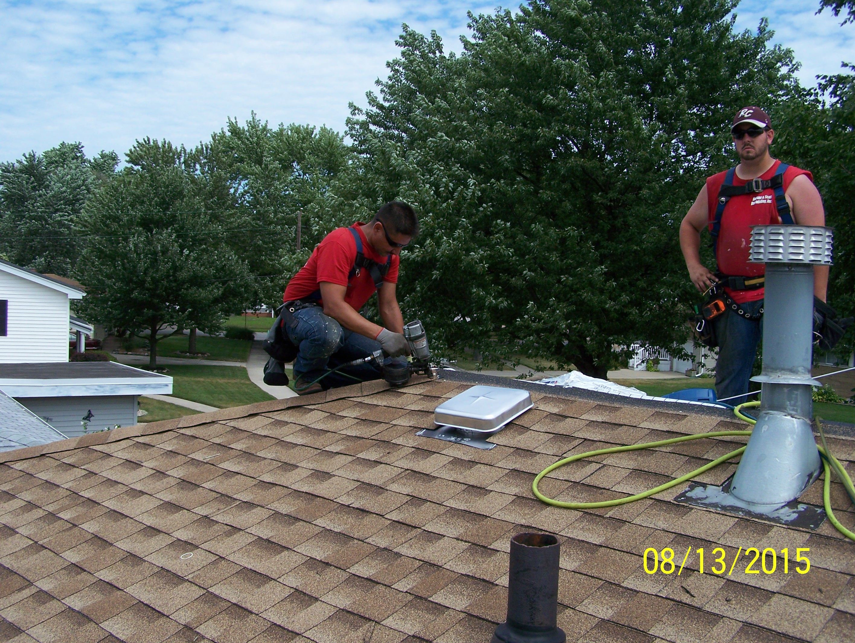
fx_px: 939
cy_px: 322
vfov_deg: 37.8
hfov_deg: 48.9
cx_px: 428
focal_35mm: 38
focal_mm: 6.3
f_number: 4
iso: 80
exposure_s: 1/800
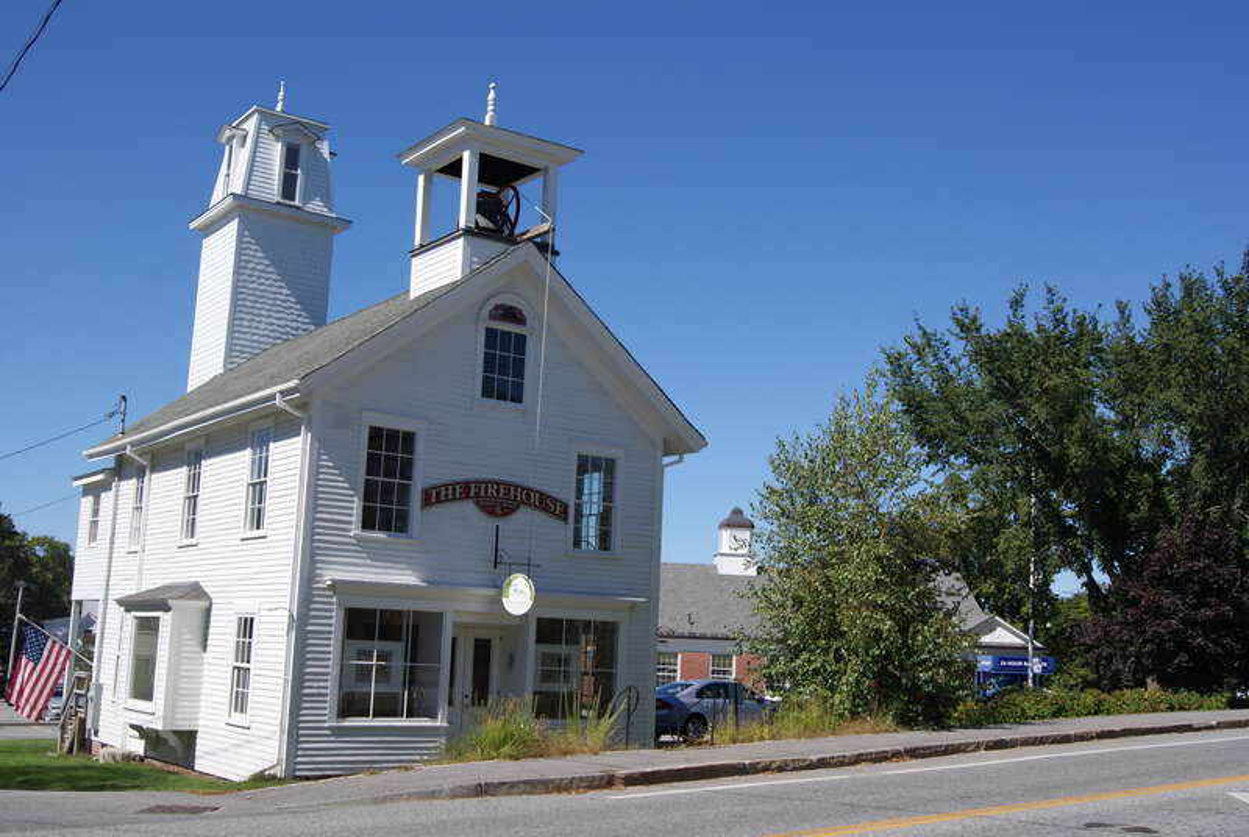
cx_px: 624
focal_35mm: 39
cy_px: 418
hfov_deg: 49.5
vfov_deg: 34.3
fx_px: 1355
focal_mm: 26
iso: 100
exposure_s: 1/250
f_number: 9
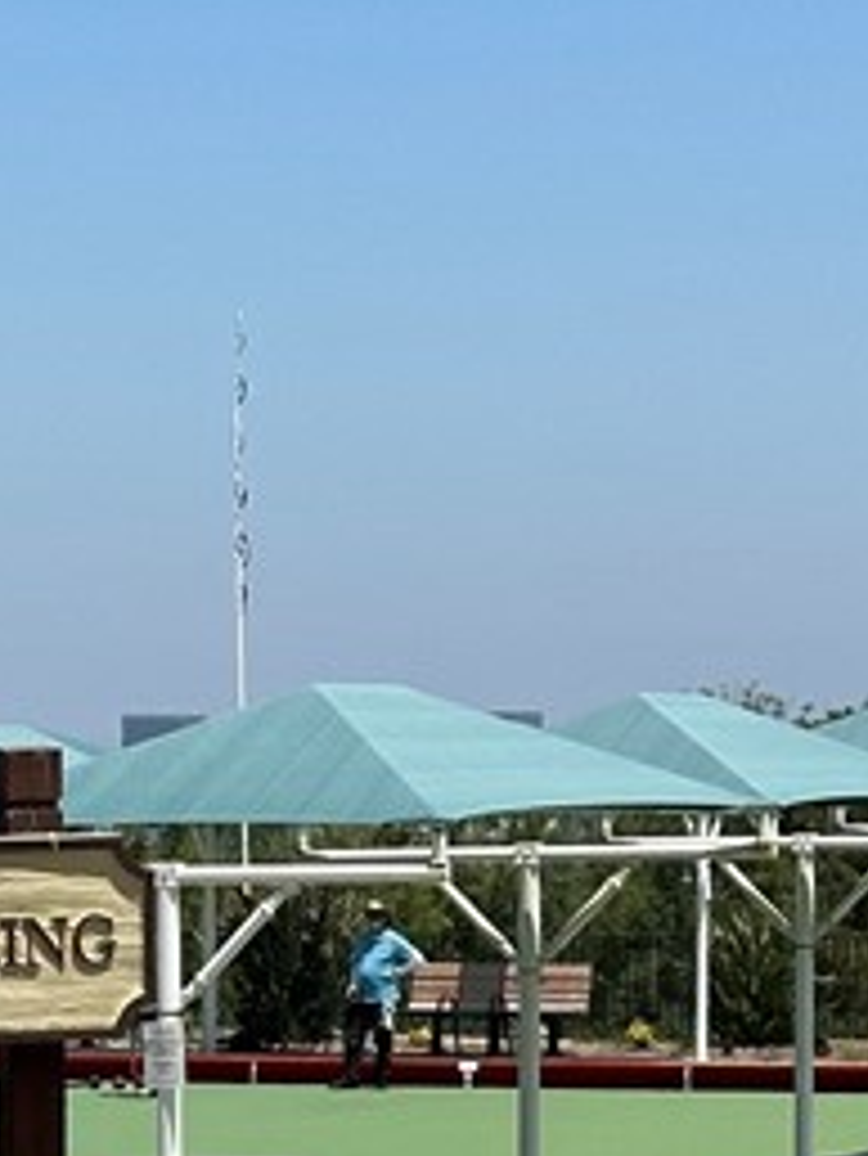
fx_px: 6381
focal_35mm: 191
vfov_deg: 10.2
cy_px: 1340
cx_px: 265
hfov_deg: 7.8
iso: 64
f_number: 1.78
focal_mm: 6.86
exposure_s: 1/5882
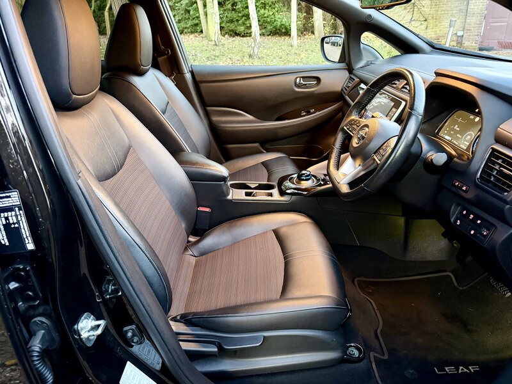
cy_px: 192
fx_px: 355
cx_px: 256
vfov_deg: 56.8
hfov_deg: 71.6
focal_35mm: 24
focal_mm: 6.76
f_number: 1.78
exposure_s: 1/33
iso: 1000
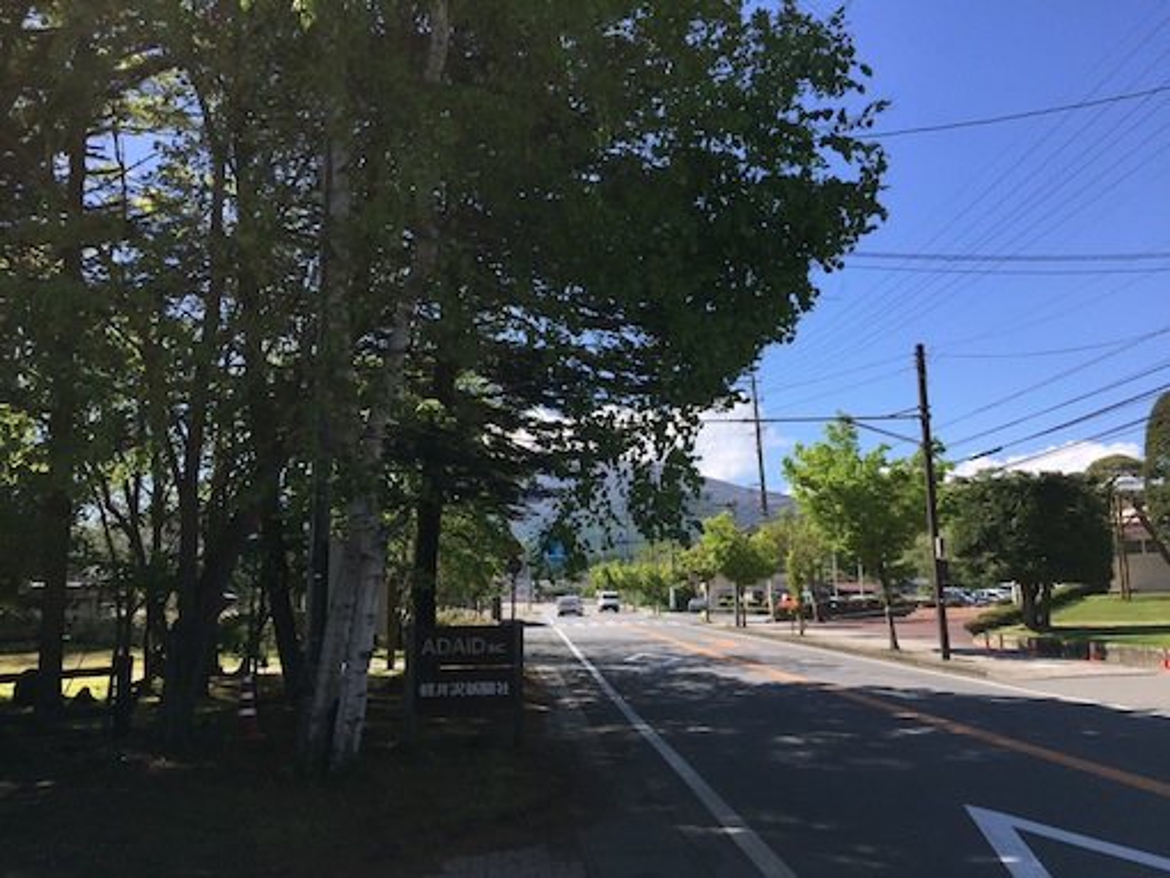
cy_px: 439
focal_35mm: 29
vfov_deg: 48.3
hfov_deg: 61.6
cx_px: 585
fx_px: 981
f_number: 2.2
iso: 32
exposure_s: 1/2326
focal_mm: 4.15
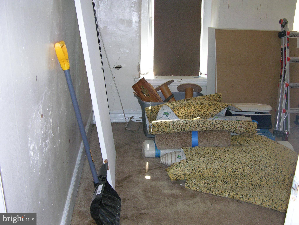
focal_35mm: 35
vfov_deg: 40.7
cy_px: 112
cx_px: 150
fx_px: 302
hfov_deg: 52.6
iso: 200
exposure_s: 1/60.1
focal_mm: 8.9
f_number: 2.8
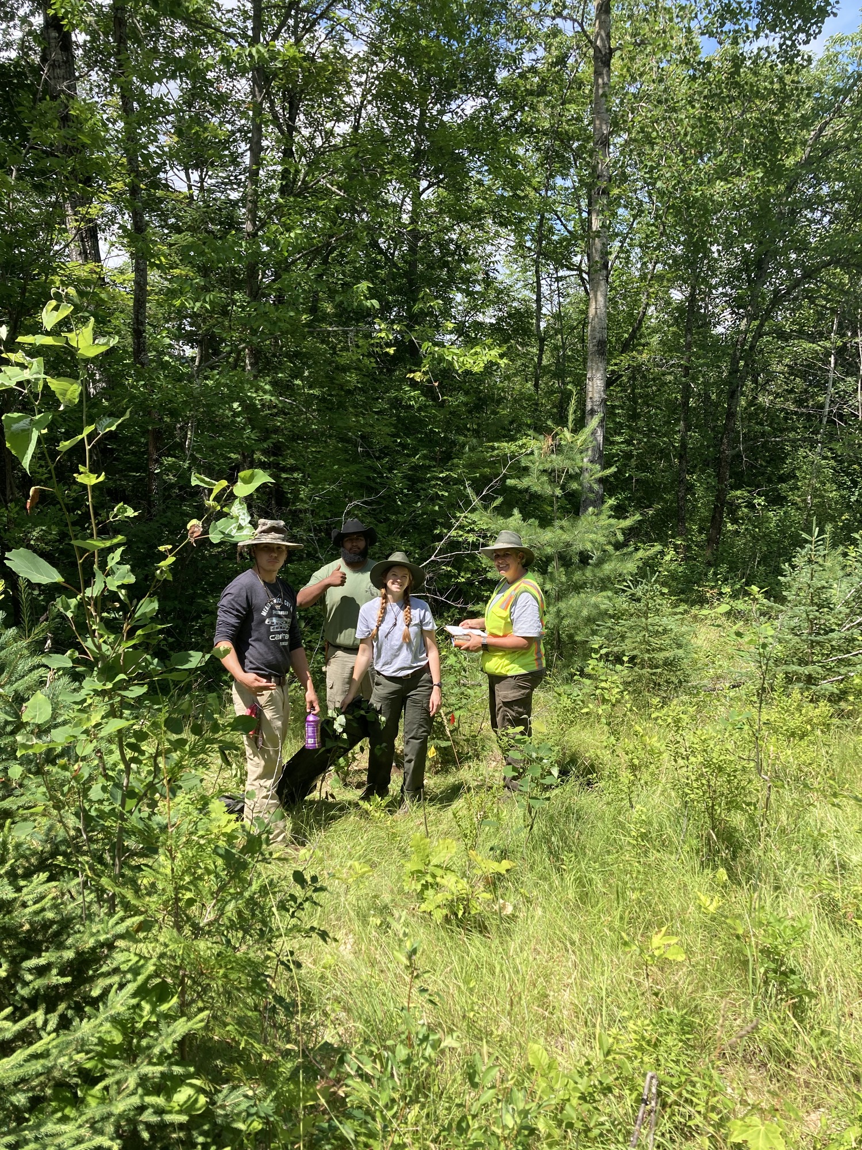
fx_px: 930
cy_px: 575
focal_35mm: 28
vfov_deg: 63.4
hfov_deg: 49.7
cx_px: 431
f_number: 1.8
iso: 20
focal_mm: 3.99
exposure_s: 1/873
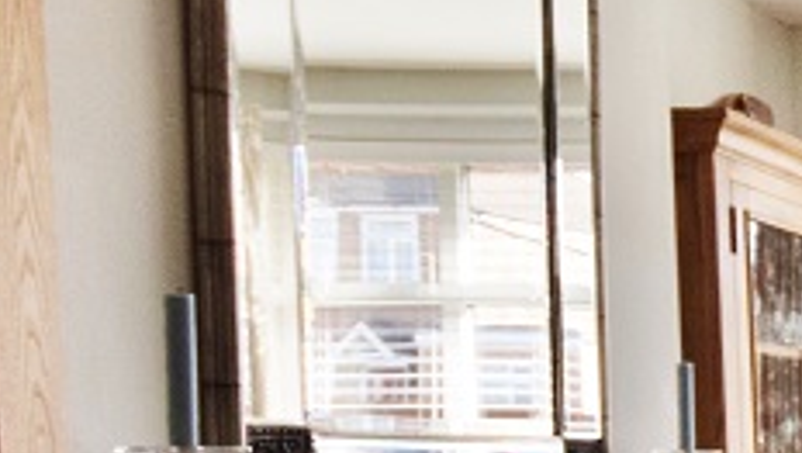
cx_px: 1486
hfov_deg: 20.5
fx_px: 1426
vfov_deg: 17.2
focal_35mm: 67
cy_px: 550
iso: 800
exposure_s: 1/200
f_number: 7.1
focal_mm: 10
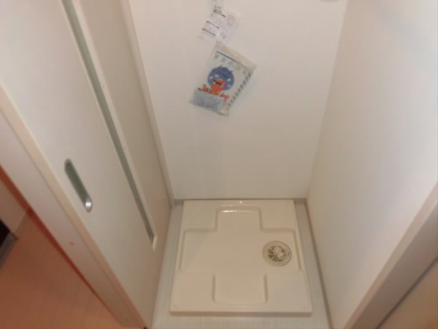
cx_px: 219
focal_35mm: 24
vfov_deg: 56.8
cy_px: 164
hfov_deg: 71.6
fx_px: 304
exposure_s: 1/25
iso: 100
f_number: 3.1
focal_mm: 4.3
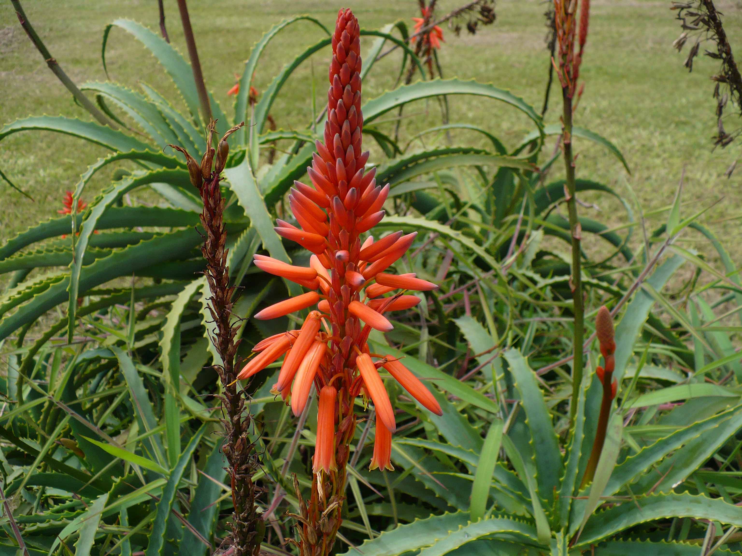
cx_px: 371
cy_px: 278
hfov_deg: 50.1
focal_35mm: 37
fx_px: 793
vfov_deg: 38.7
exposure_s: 1/800
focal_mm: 6.1
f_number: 2.8
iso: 100
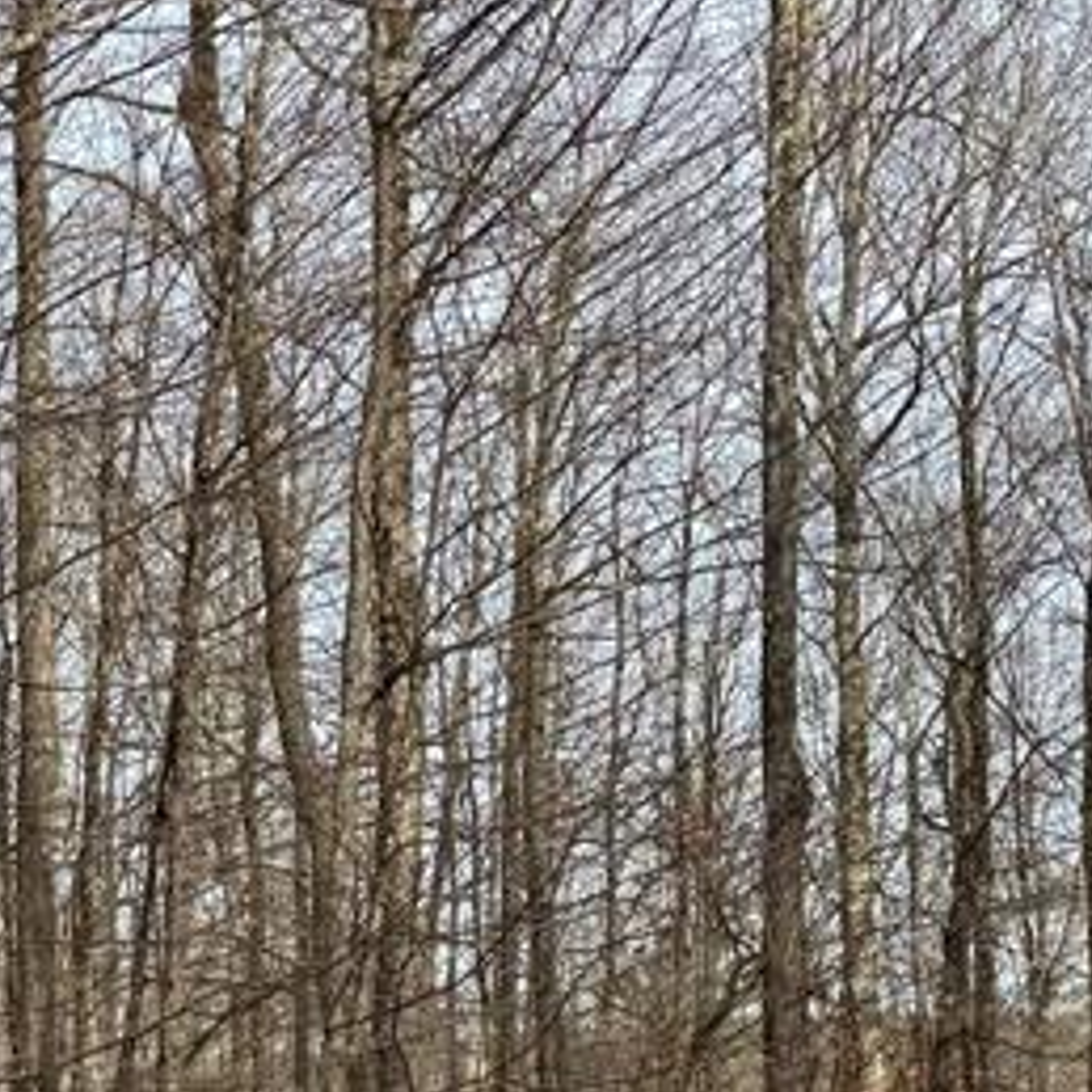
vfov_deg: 19.6
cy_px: 1269
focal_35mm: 84
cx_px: -687
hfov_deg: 17.8
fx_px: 2998
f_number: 1.78
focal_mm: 6.76
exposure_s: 1/966
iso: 80
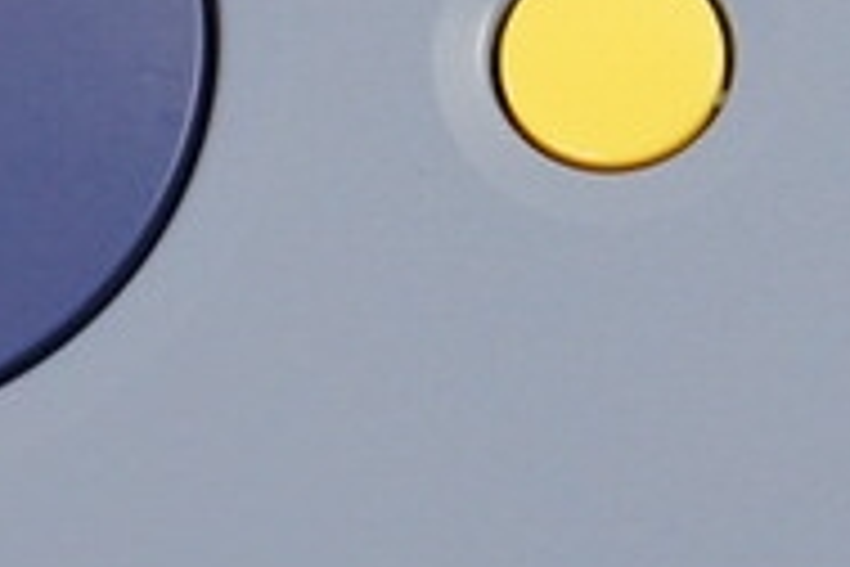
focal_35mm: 477
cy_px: -562
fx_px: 11262
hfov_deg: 4.3
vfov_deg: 2.9
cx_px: 1246
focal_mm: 50
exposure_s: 1/80
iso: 800
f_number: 6.3
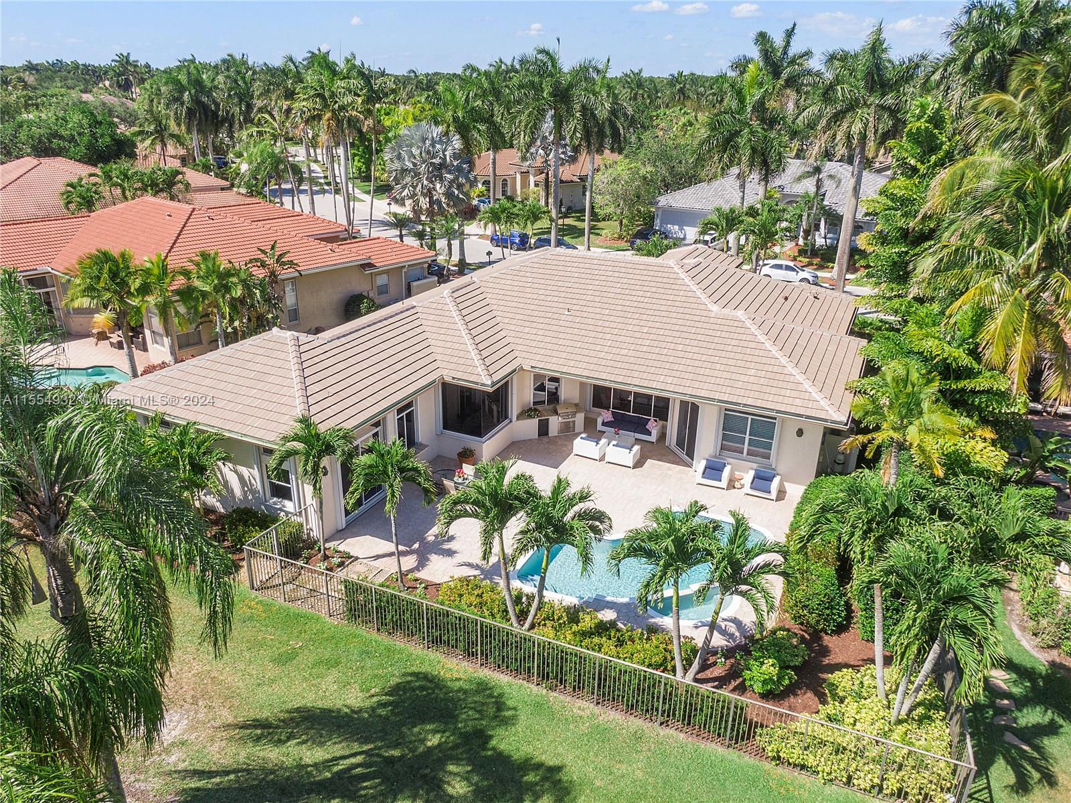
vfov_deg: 56.8
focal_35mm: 24
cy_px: 402
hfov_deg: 71.6
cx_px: 536
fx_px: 742
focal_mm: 4.39
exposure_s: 1/1000
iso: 100
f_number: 2.8
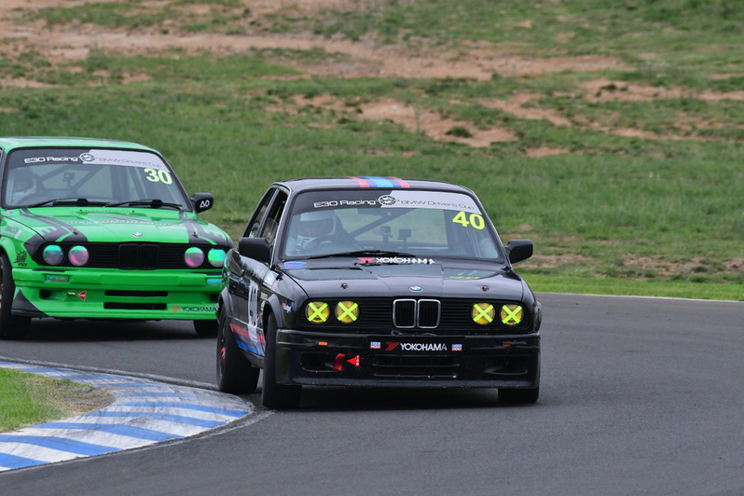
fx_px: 12750
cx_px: 372
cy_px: 248
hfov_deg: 3.3
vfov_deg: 2.2
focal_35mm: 617
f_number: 9
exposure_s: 1/640
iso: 2000
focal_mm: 410
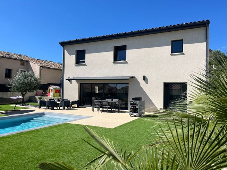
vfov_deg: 53.1
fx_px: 170
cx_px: 114
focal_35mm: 26
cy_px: 85
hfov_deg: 67.3
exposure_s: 1/4484
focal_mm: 5.1
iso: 50
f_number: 1.6
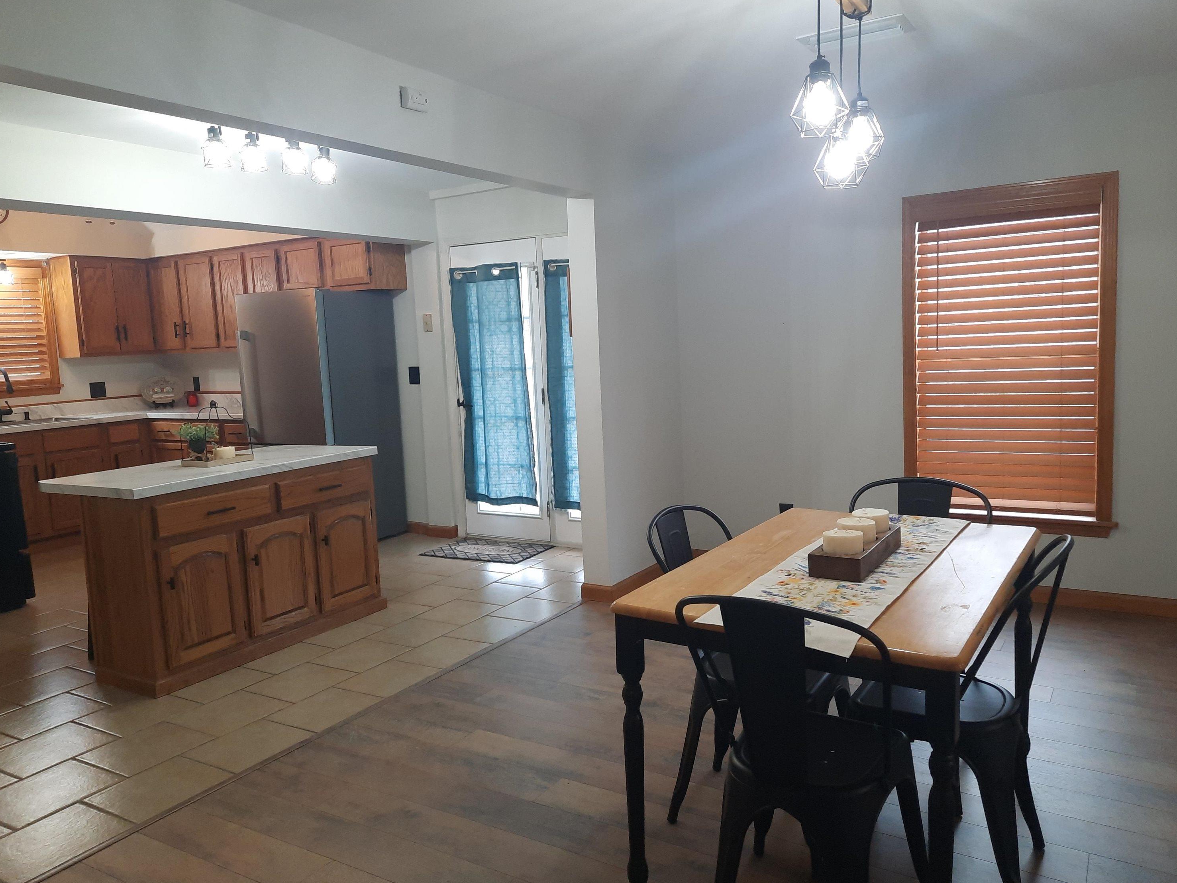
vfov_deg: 53.1
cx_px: 589
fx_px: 884
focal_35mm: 26
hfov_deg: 67.3
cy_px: 437
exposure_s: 1/60
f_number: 2
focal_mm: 4.6
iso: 250
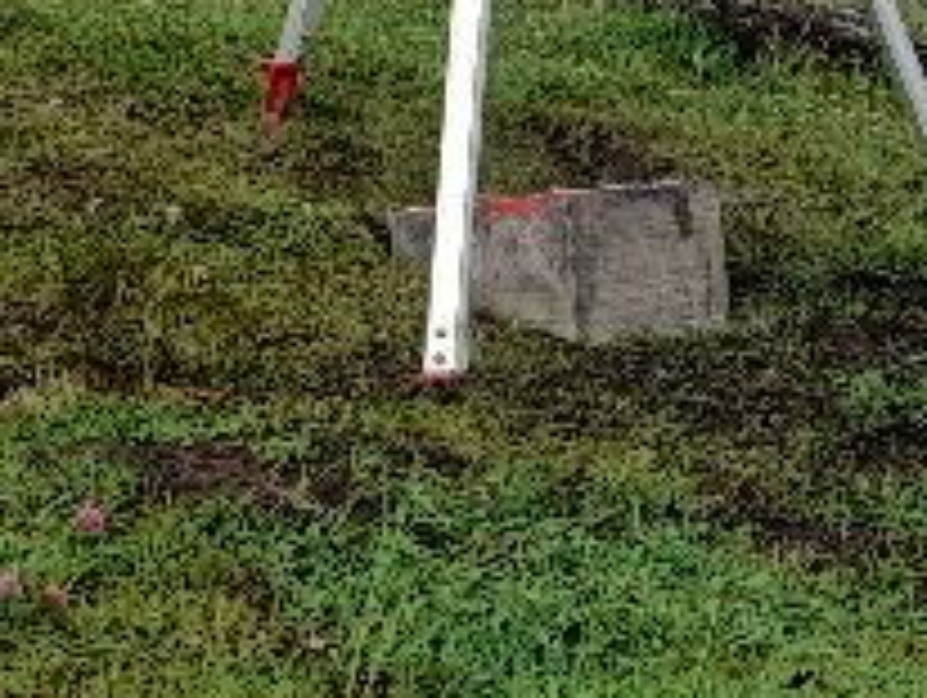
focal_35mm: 124
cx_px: 1004
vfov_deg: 11.6
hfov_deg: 15.5
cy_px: -261
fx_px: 3325
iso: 20
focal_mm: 4.6
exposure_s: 1/551
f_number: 2
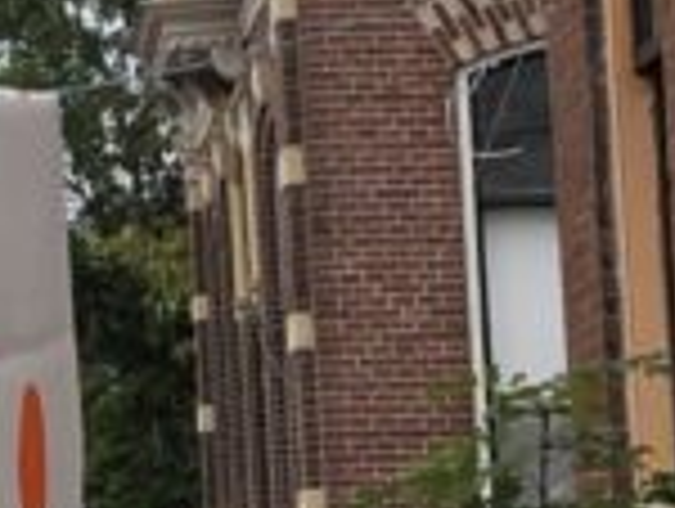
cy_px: 108
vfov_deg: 7.8
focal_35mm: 191
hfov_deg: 8.7
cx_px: -1300
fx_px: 3730
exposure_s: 1/1845
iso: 20
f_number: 1.8
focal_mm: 3.99
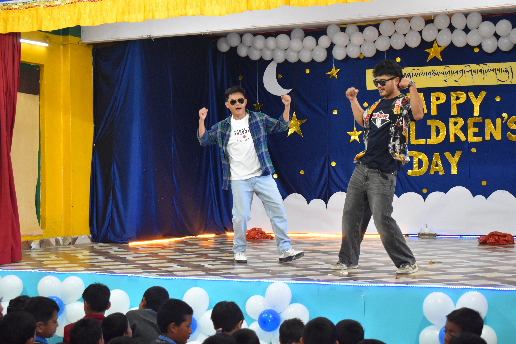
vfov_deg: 21.6
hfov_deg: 31.9
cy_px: 172
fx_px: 903
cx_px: 258
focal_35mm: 63
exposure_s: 1/125
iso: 2000
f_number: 5
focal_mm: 42
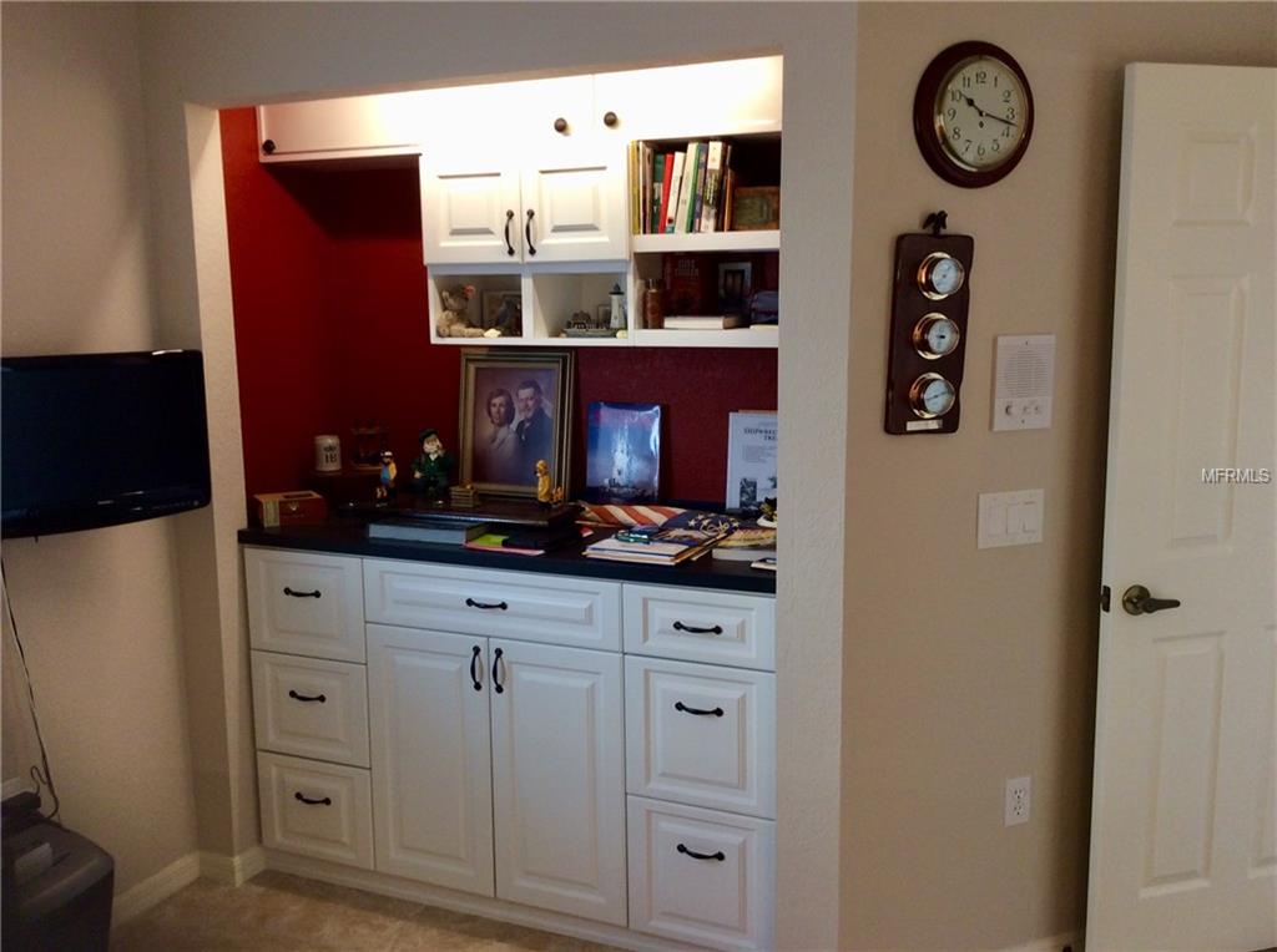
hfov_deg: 56.9
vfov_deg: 44.0
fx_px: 1178
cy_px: 476
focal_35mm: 32
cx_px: 638
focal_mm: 3.3
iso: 50
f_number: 2.4
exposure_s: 1/25
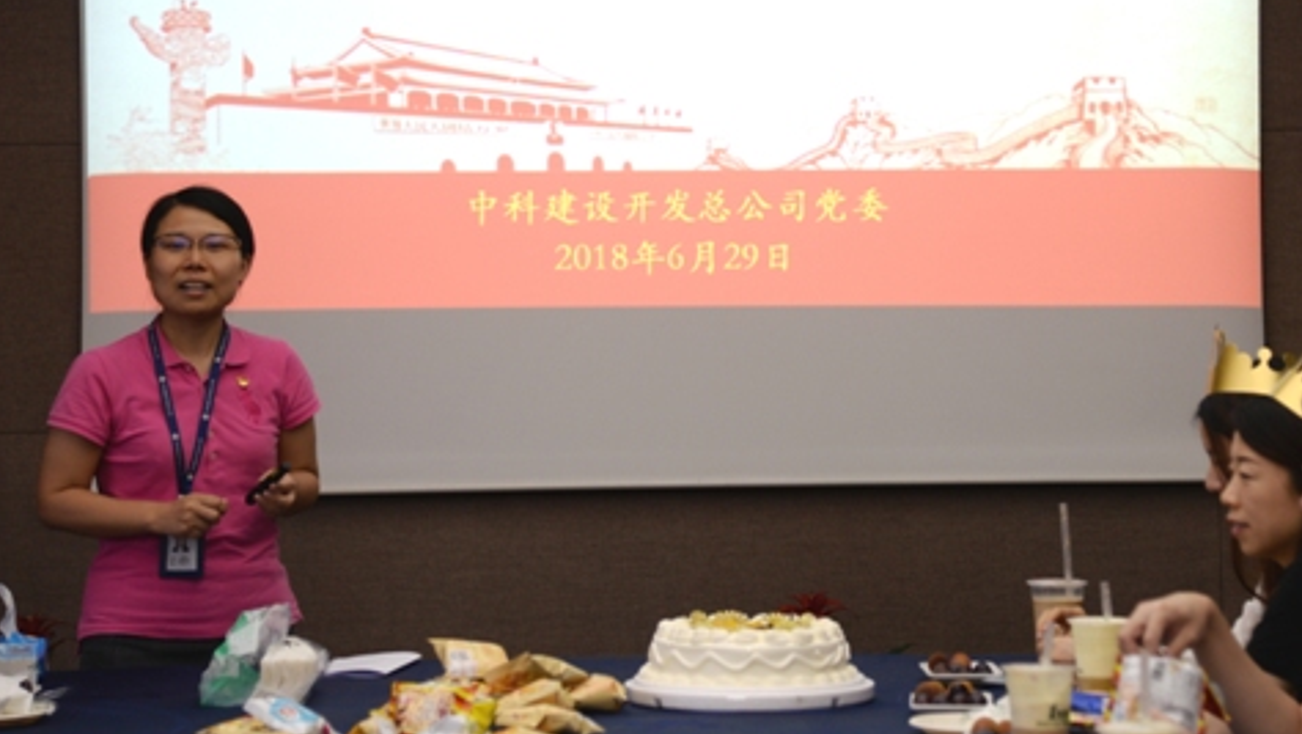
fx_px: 4006
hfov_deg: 18.5
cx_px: 742
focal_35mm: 116
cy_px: 209
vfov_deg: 10.4
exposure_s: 1/200
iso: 500
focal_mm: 82
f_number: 4
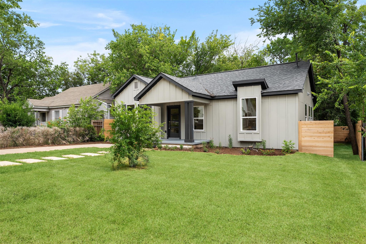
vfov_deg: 53.1
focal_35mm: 24
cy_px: 122
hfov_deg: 73.7
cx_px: 183
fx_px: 244
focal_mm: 24
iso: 100
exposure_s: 1/40
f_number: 8
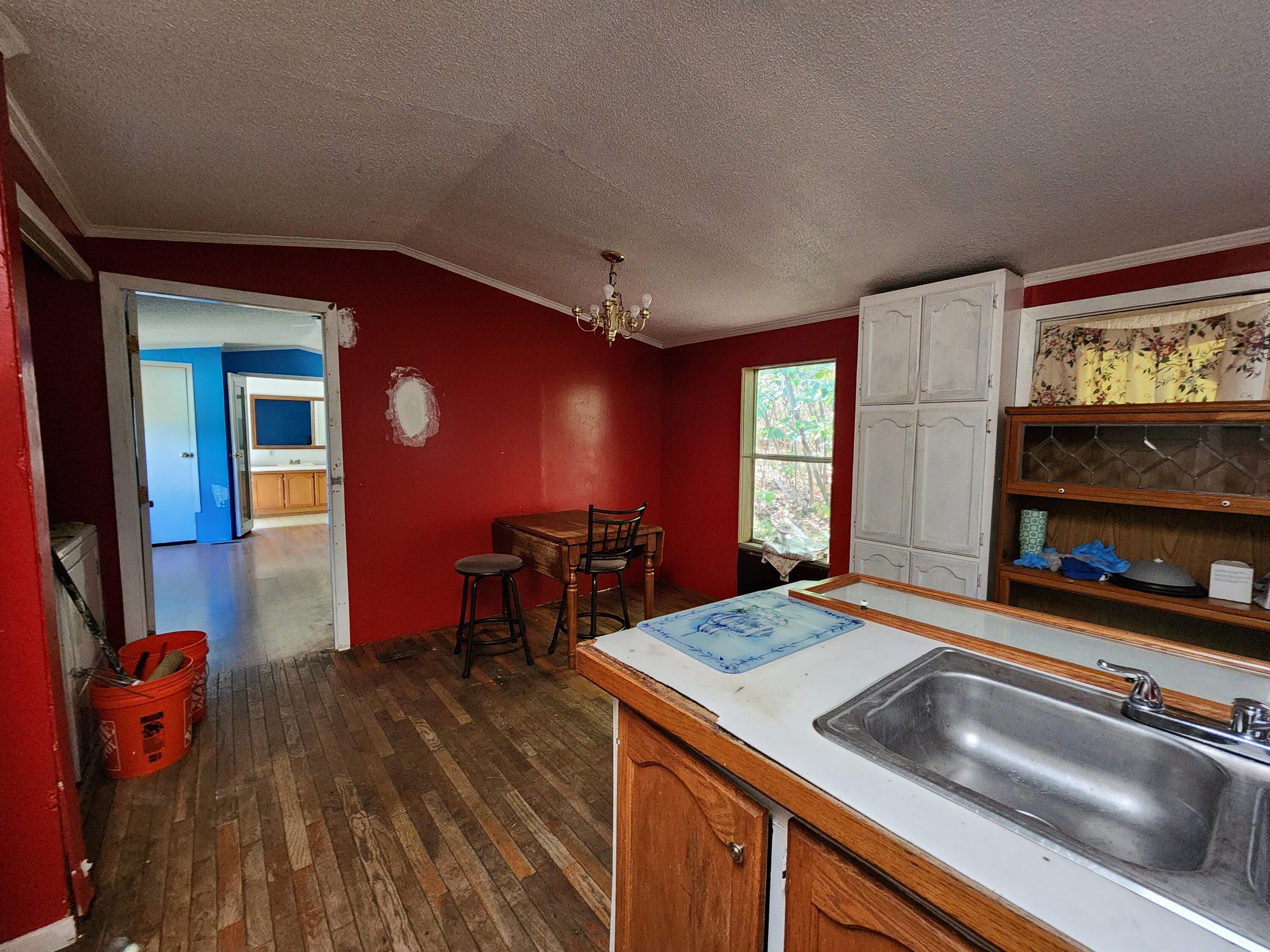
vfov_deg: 89.9
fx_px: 477
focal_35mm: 13
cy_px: 476
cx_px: 635
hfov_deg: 106.2
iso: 500
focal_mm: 2.2
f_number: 2.2
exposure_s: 1/30
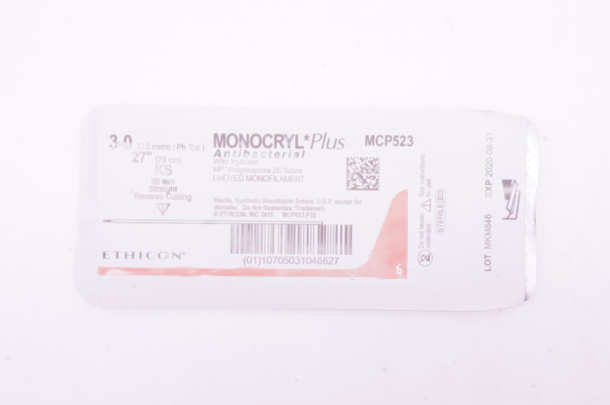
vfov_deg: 20.1
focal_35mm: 68
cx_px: 305
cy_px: 202
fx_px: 1143
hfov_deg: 29.9
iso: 800
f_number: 20
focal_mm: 45
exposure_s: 1/10
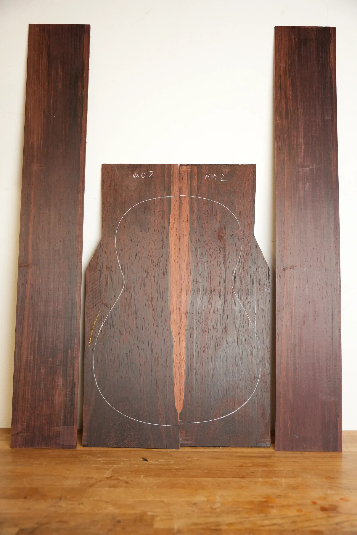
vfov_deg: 55.7
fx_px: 507
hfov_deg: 38.8
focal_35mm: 34
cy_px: 268
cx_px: 178
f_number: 2.8
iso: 4000
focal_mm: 34.1
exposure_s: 1/400
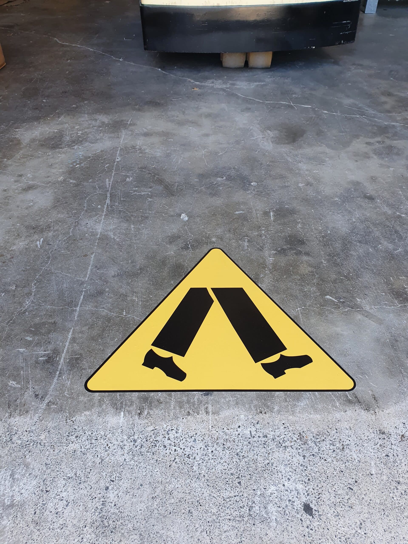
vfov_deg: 67.3
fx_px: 409
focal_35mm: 26
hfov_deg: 53.1
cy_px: 272
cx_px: 204
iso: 80
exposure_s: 1/100
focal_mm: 4.32
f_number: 2.4
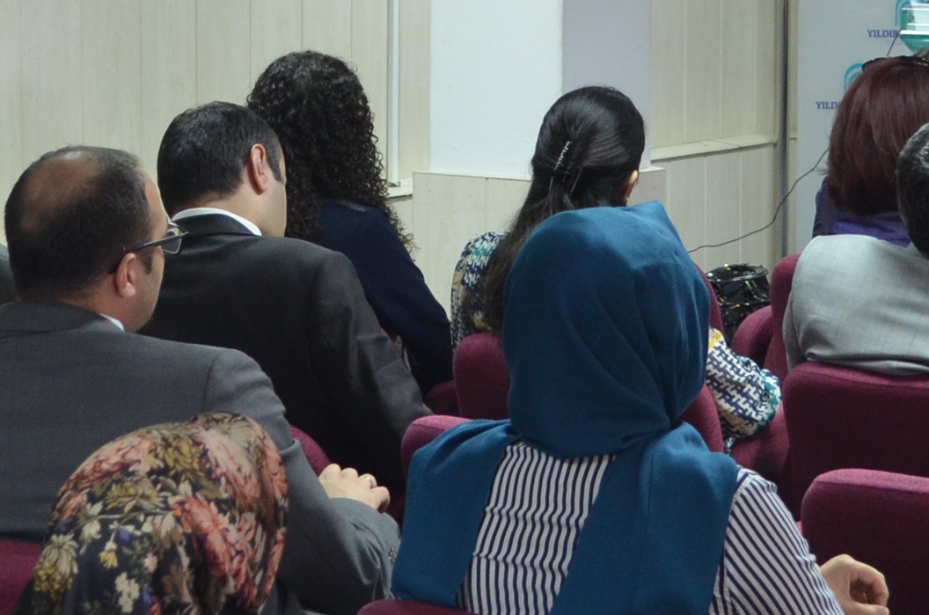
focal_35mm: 126
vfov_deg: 10.8
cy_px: 35
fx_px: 3244
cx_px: 741
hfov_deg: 16.2
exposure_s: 1/30
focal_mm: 24
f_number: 4
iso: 900
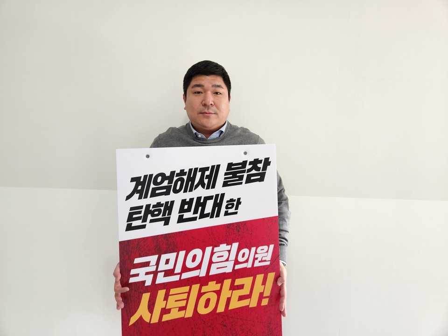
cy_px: 168
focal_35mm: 23
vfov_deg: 58.9
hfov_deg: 73.9
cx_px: 224
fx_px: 298
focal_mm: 5.4
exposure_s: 1/120
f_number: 1.8
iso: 64
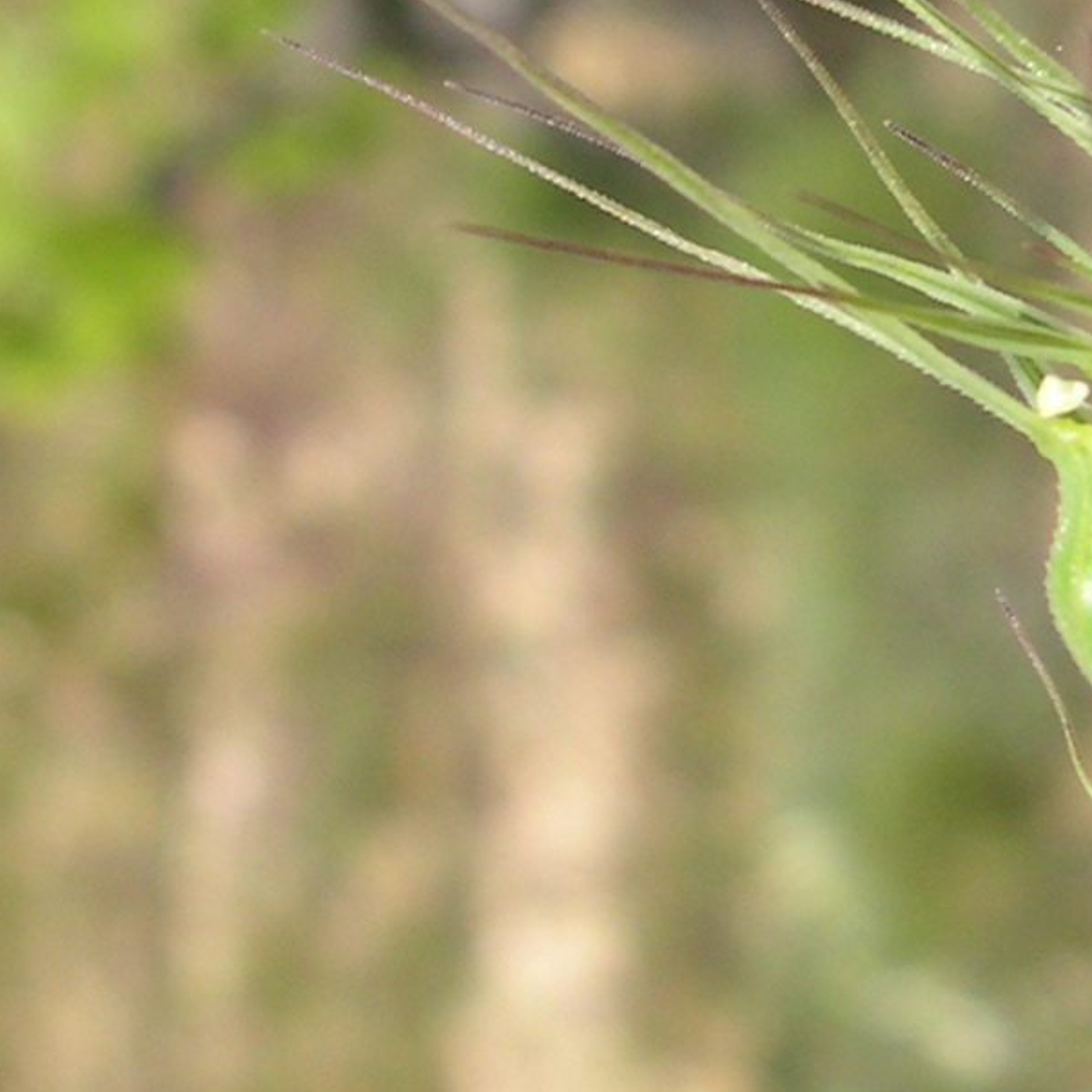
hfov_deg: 15.9
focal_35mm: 106
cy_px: 613
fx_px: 3783
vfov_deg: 16.4
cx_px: 1236
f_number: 7.6
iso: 100
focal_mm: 8
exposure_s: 1/202
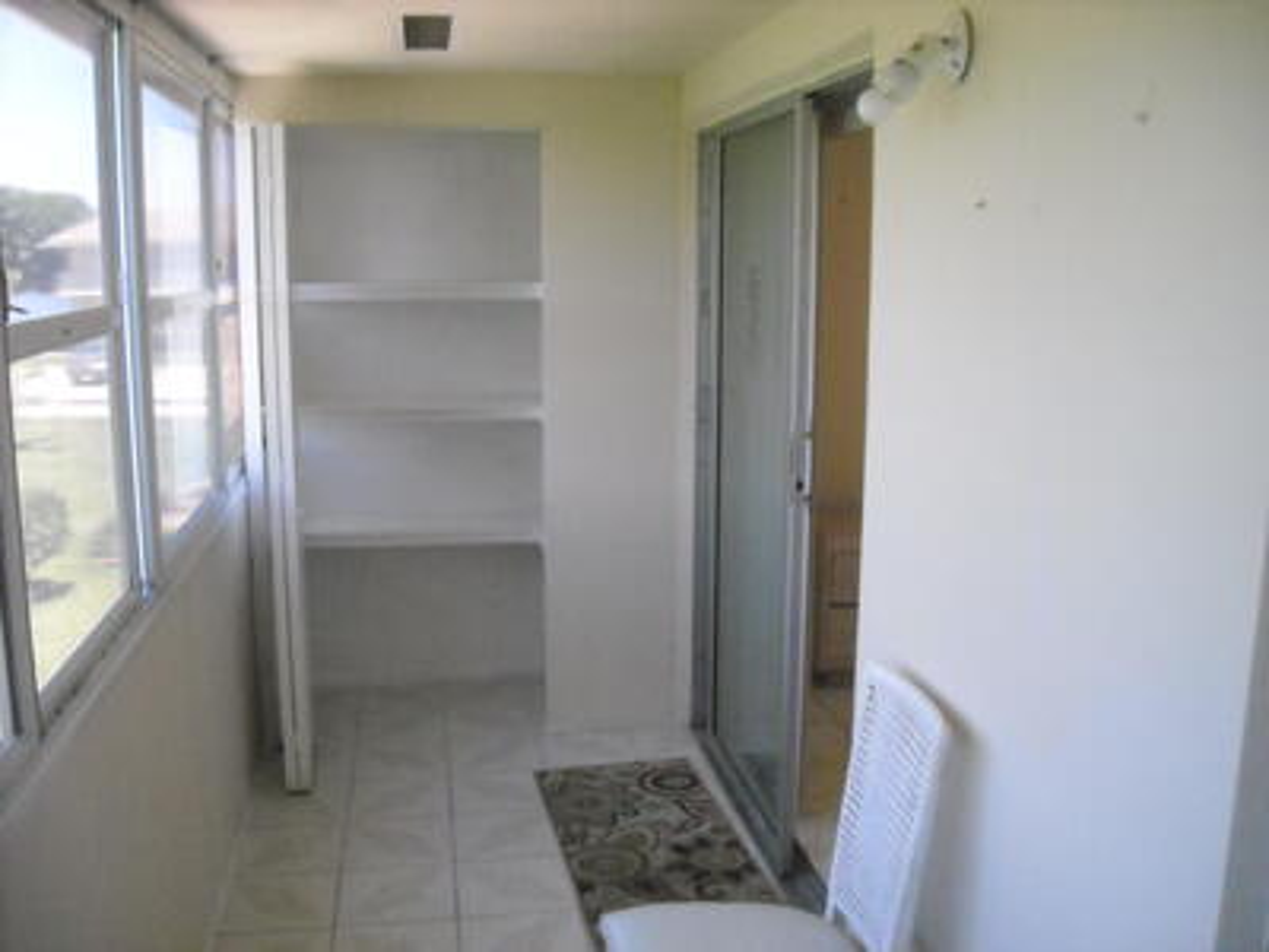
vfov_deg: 40.7
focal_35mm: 35
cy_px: 476
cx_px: 634
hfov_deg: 52.6
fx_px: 1283
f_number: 2.8
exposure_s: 1/168
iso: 800
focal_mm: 5.7
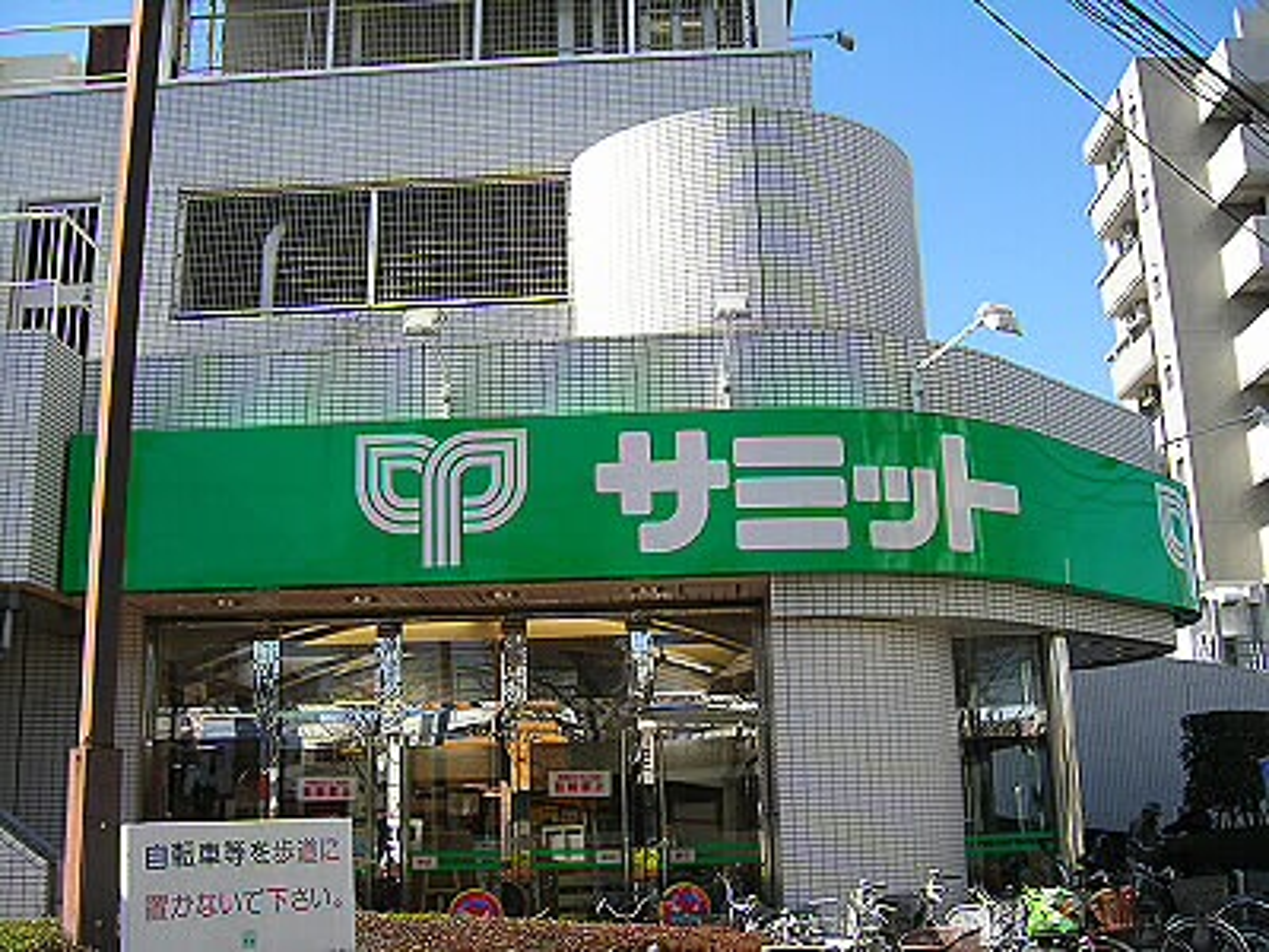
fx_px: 1320
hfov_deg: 51.4
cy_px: 476
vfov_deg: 39.7
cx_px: 634
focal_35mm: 36
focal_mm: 60
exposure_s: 1/750
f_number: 2.8
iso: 64
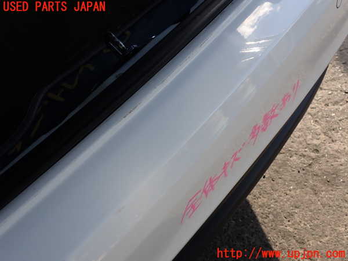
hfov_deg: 60.0
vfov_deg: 46.8
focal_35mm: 30
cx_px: 174
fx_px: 302
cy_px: 130
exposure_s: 1/320
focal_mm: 5.4
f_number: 3.2
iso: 100
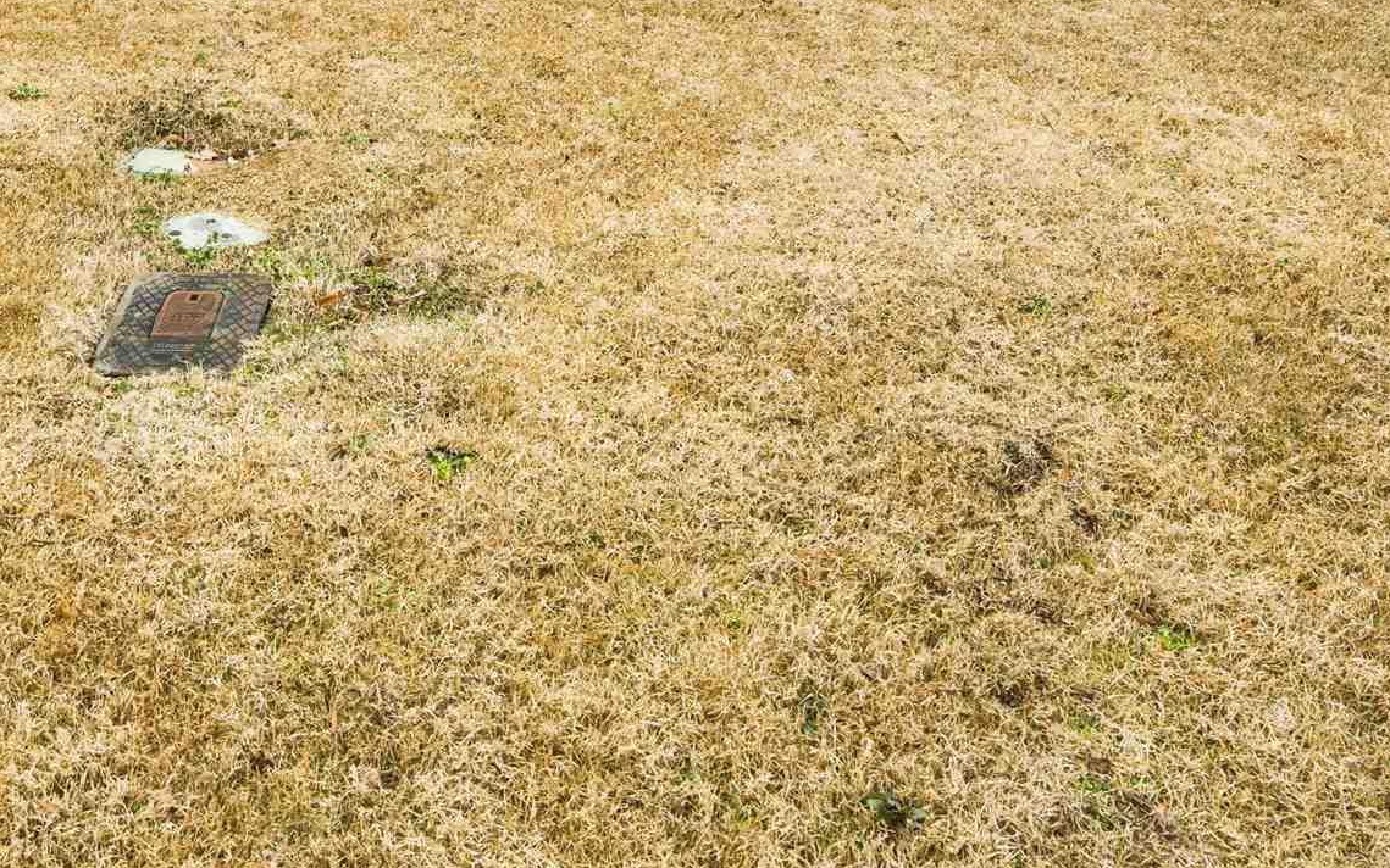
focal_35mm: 44
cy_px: -300
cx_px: 329
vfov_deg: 24.8
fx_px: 1667
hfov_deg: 43.6
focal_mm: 16
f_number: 10
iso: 320
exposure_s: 1/80
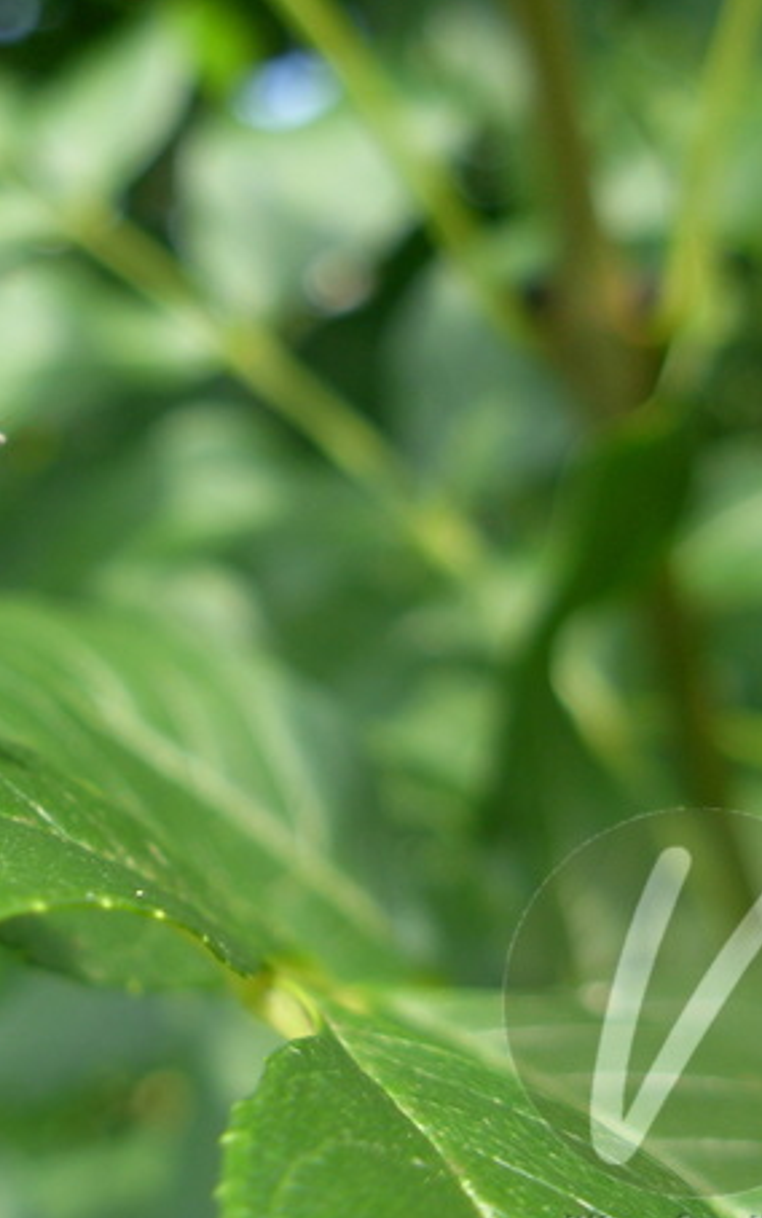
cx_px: -134
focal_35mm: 71
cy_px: 488
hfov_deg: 17.6
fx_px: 2358
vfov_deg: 28.9
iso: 79
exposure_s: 1/222
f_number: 2.9
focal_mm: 6.3
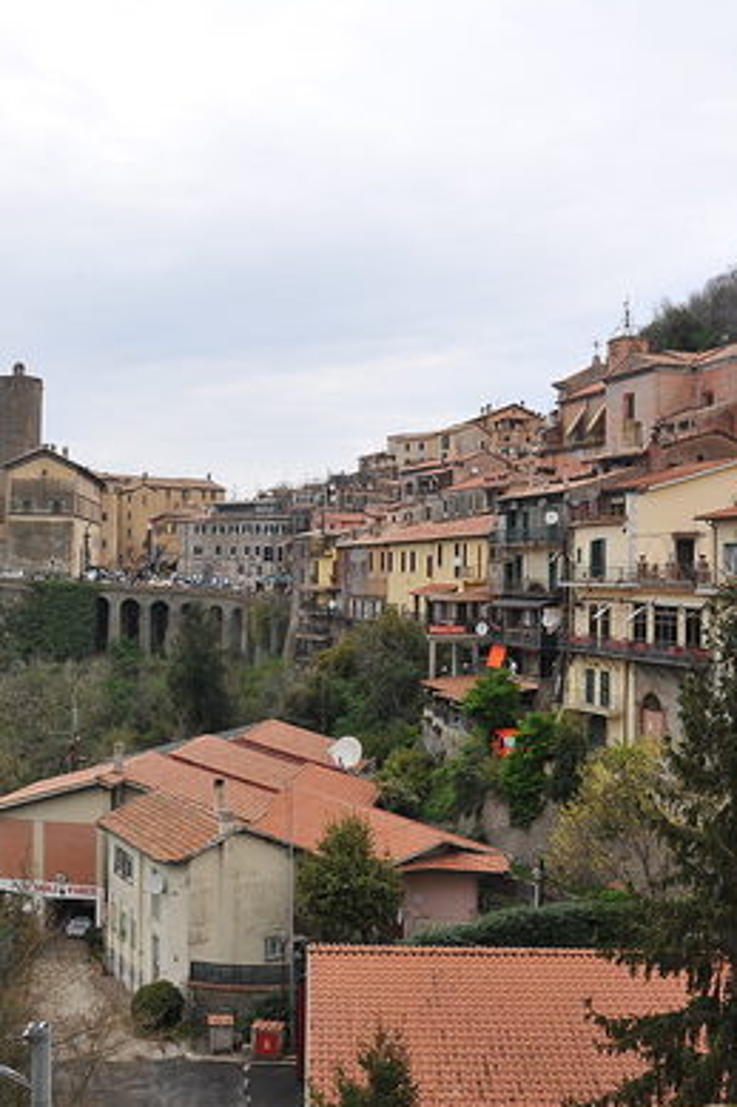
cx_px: 262
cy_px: 551
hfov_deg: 35.6
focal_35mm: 37
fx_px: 1137
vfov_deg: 51.9
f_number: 8
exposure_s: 1/250
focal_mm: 24
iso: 200
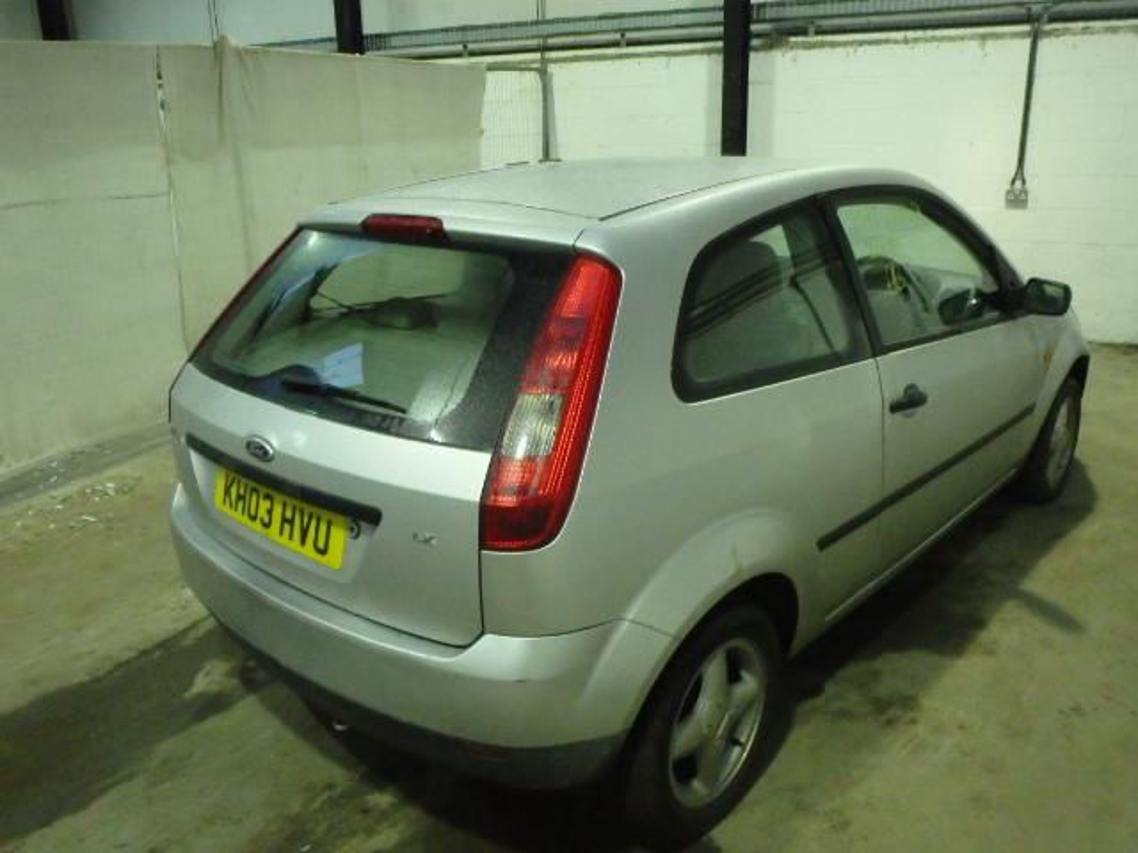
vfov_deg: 49.7
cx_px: 569
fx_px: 920
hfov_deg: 63.4
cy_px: 426
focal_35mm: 28
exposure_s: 1/30
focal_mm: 5
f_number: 3.9
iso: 2000
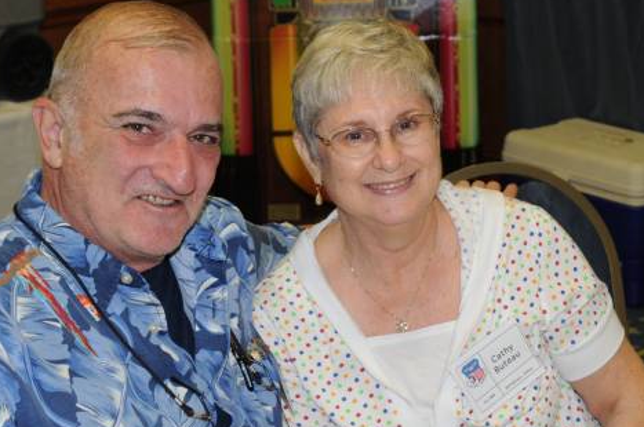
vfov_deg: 18.8
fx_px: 1286
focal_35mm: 72
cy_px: 126
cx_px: 341
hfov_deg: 28.1
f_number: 4
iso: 400
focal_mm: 28
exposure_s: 1/60
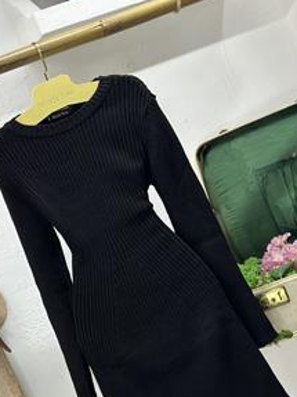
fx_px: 767
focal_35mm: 67
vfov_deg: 28.8
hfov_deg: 21.8
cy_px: 263
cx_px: 101
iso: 160
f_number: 1.78
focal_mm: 6.86
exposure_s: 1/100
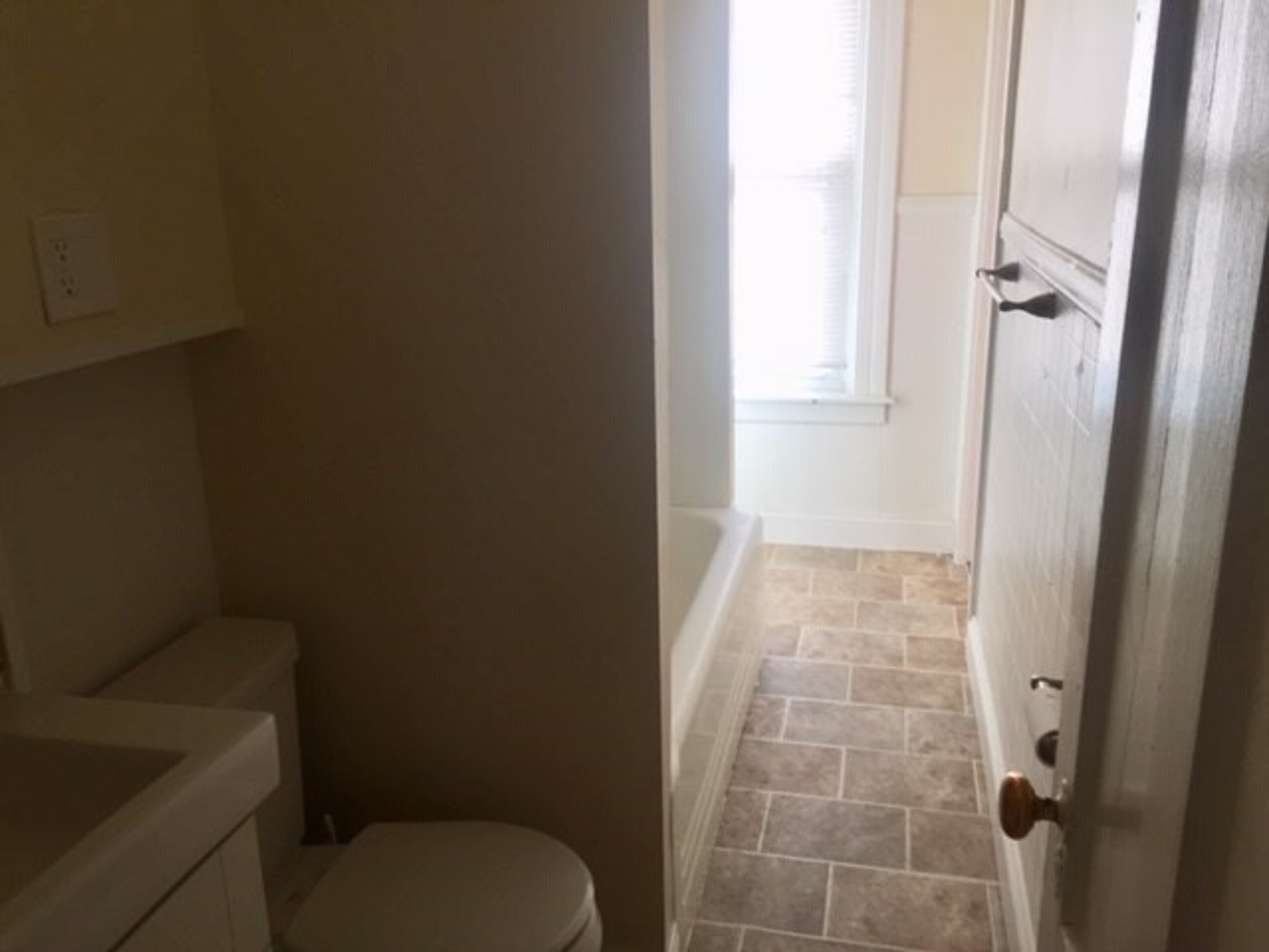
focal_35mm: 29
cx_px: 634
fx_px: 1063
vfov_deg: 48.2
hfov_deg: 61.7
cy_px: 476
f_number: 2.2
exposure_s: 1/60
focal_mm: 4.15
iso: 32
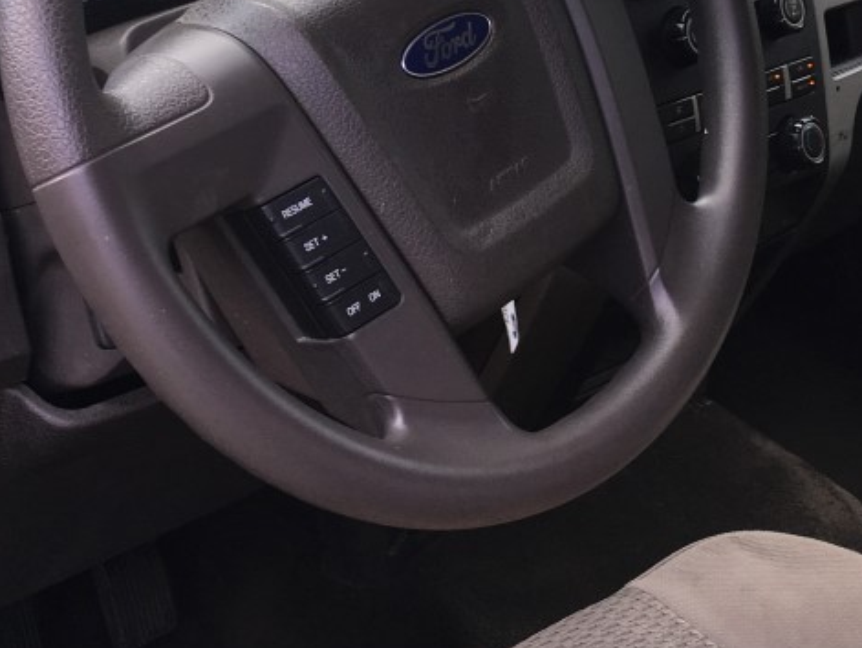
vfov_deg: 22.4
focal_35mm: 63
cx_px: 478
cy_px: 0
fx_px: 1570
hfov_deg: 30.7
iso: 25
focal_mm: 4.15
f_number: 2.2
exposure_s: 1/120
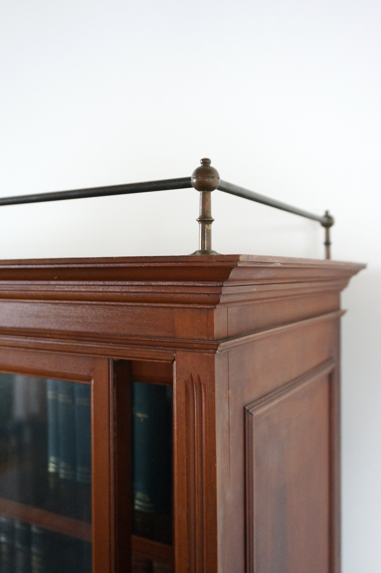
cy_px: 286
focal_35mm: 34
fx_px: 549
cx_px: 190
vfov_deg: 55.2
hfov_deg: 38.3
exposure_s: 1/60
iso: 2500
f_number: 4
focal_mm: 23
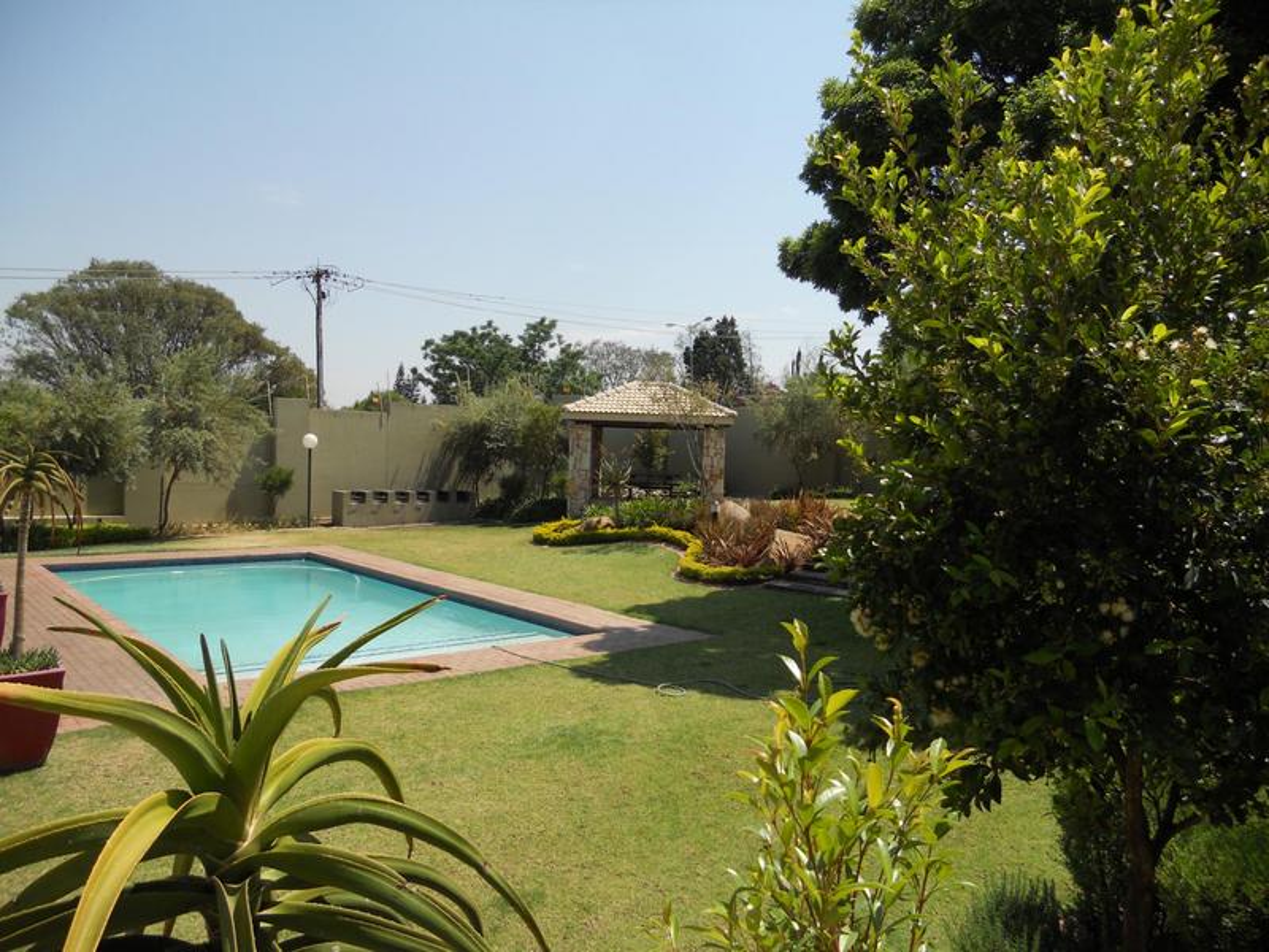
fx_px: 990
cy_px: 476
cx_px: 634
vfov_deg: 51.4
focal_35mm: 27
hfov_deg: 65.3
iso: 80
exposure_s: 1/1000
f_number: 3.2
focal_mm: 4.9
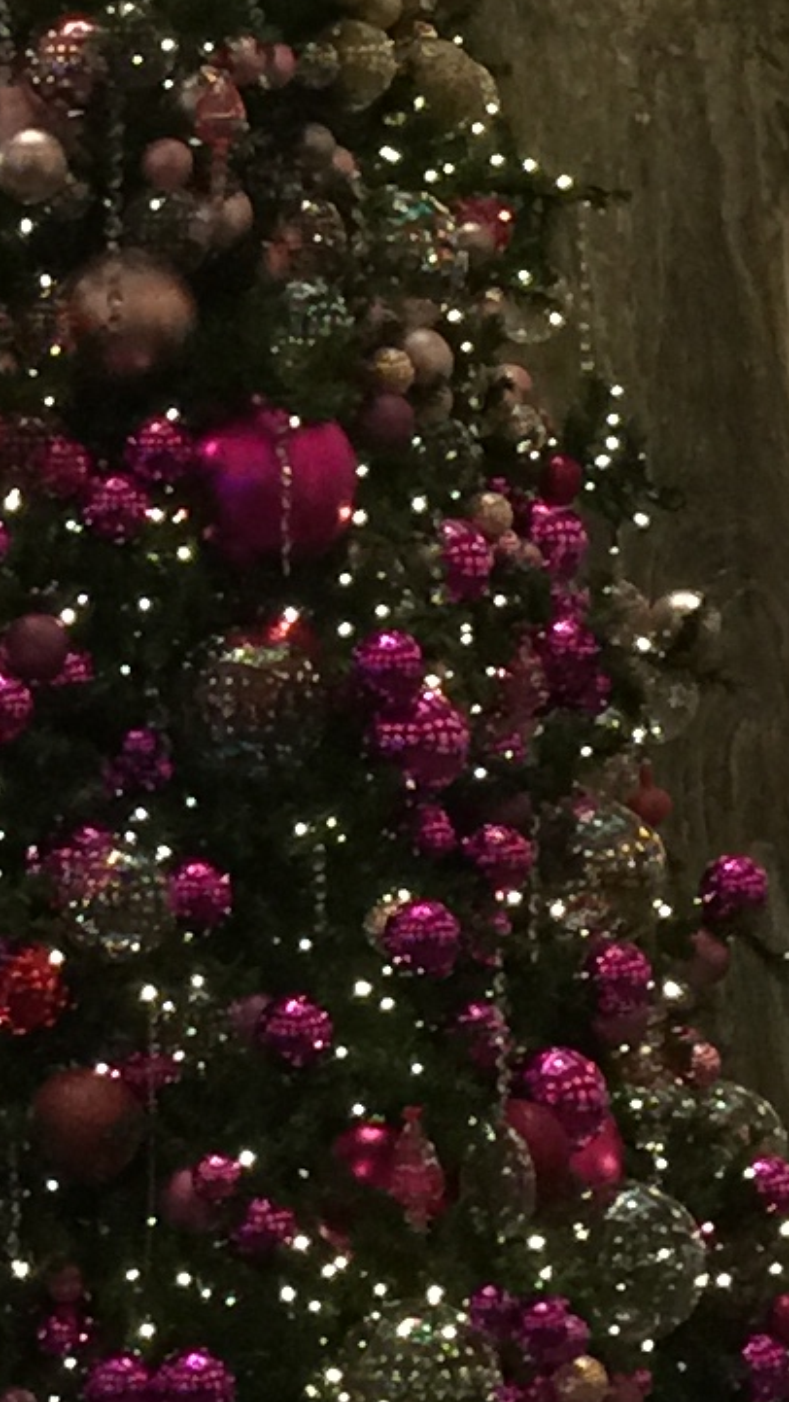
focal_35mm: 143
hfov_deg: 8.4
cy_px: 119
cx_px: -150
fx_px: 5314
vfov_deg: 14.8
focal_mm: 4.15
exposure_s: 1/15
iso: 100
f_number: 2.2
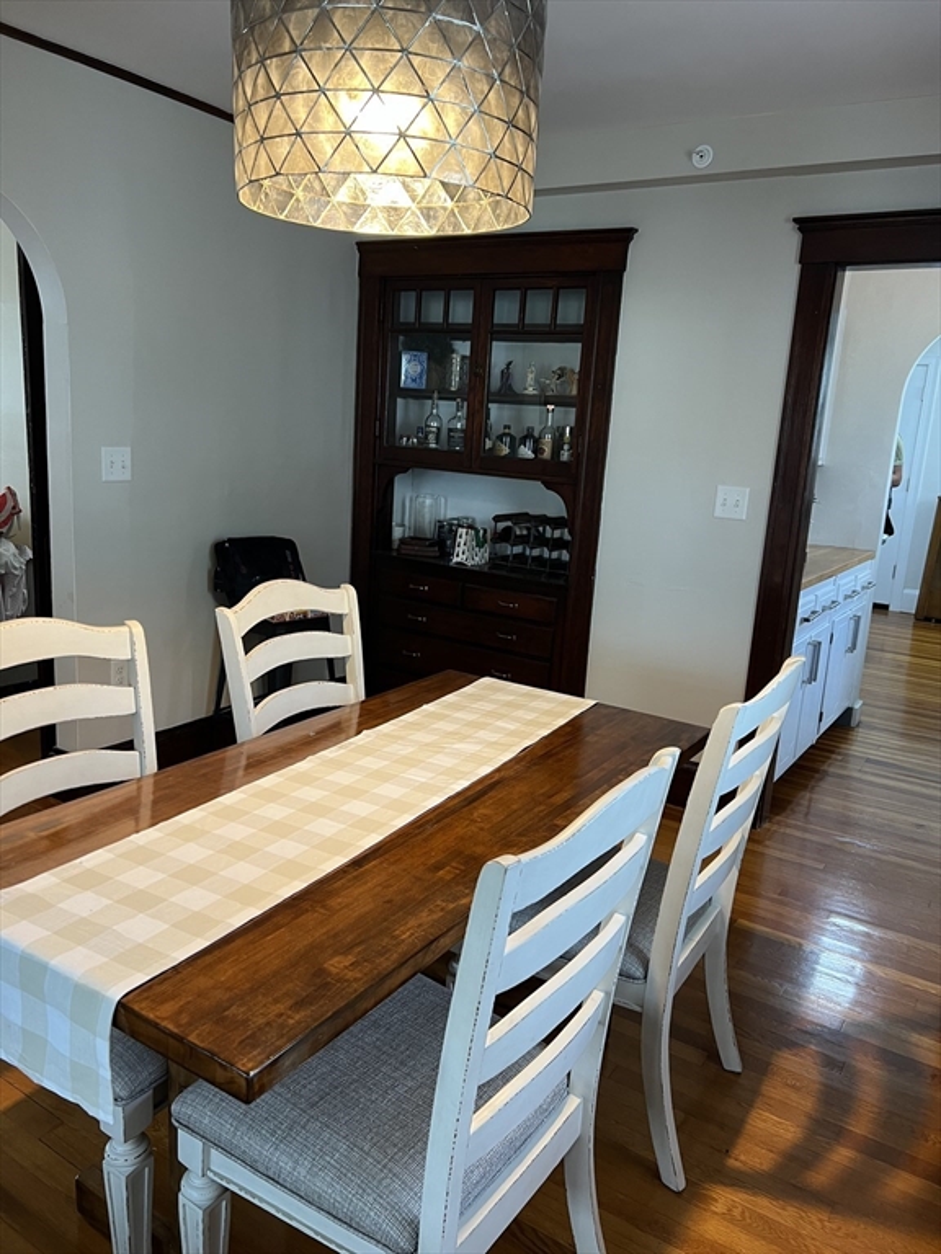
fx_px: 942
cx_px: 470
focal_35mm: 26
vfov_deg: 67.3
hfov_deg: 53.1
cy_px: 627
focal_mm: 5.7
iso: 100
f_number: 1.5
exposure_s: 1/60
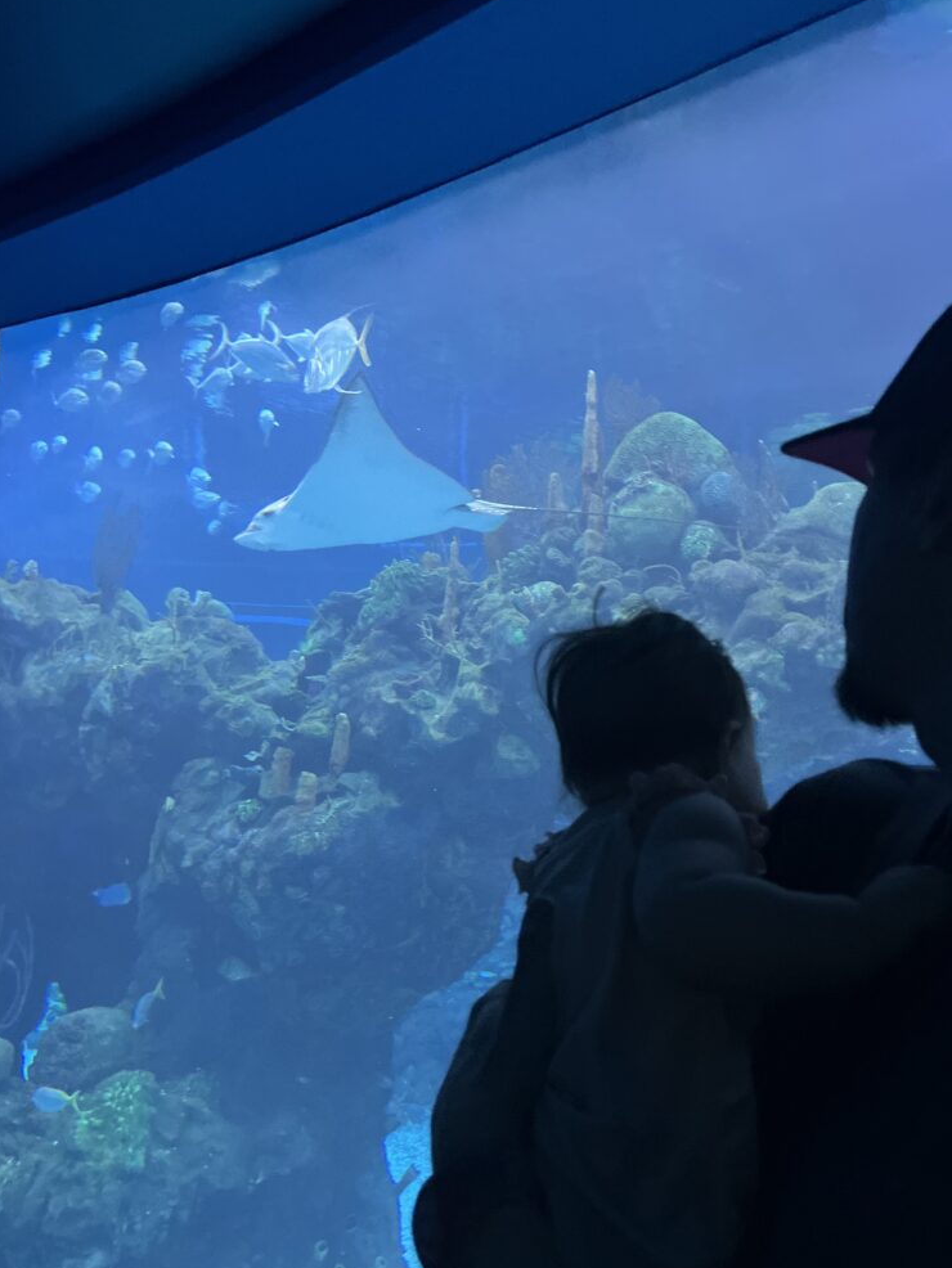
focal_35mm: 27
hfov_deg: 51.4
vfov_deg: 65.3
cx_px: 468
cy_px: 619
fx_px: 990
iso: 640
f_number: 1.6
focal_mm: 5.1
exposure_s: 1/30
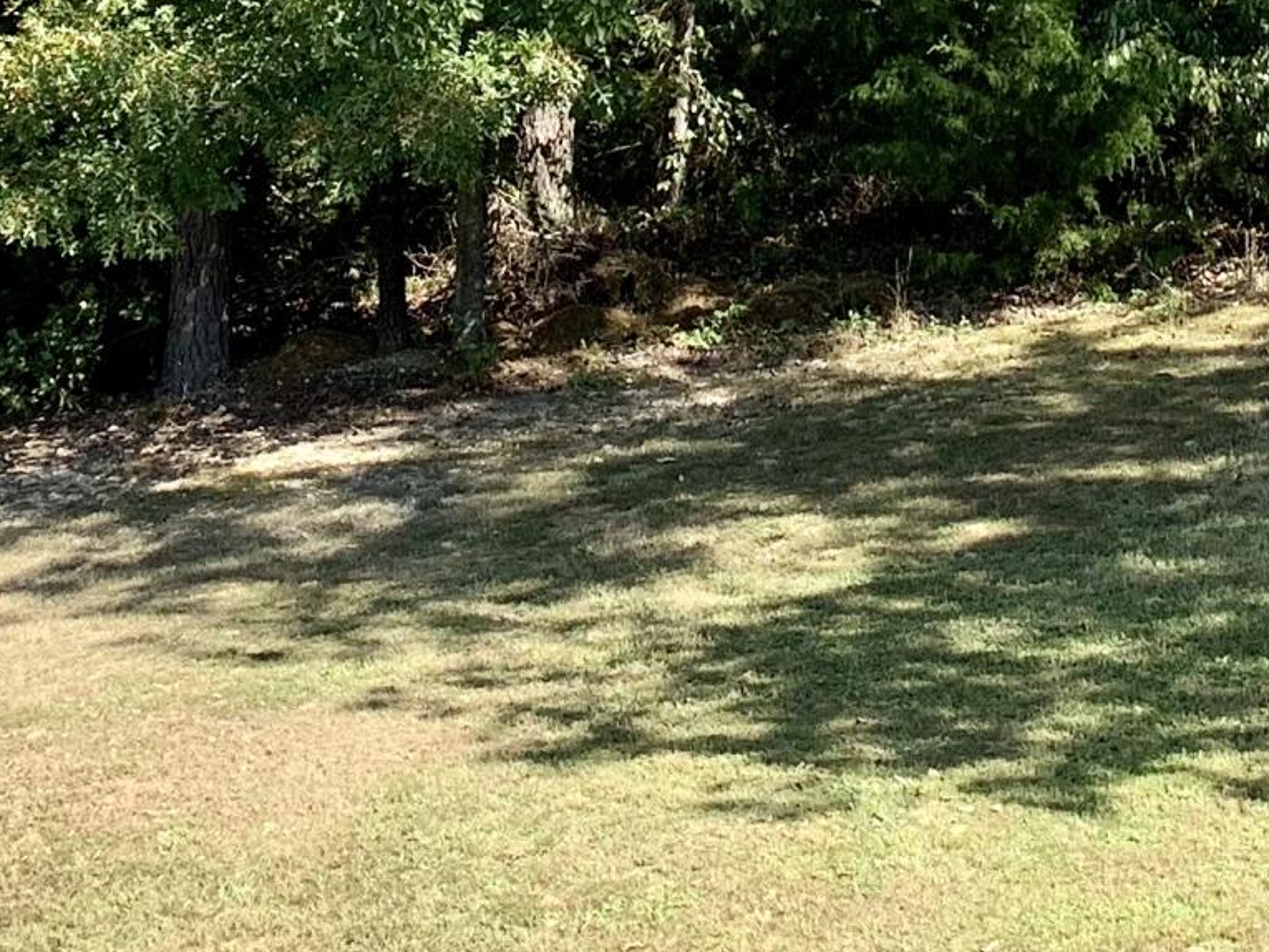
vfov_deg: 13.1
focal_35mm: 102
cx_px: 929
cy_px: -755
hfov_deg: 19.1
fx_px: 3740
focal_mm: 4.25
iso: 25
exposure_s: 1/1124
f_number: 1.8
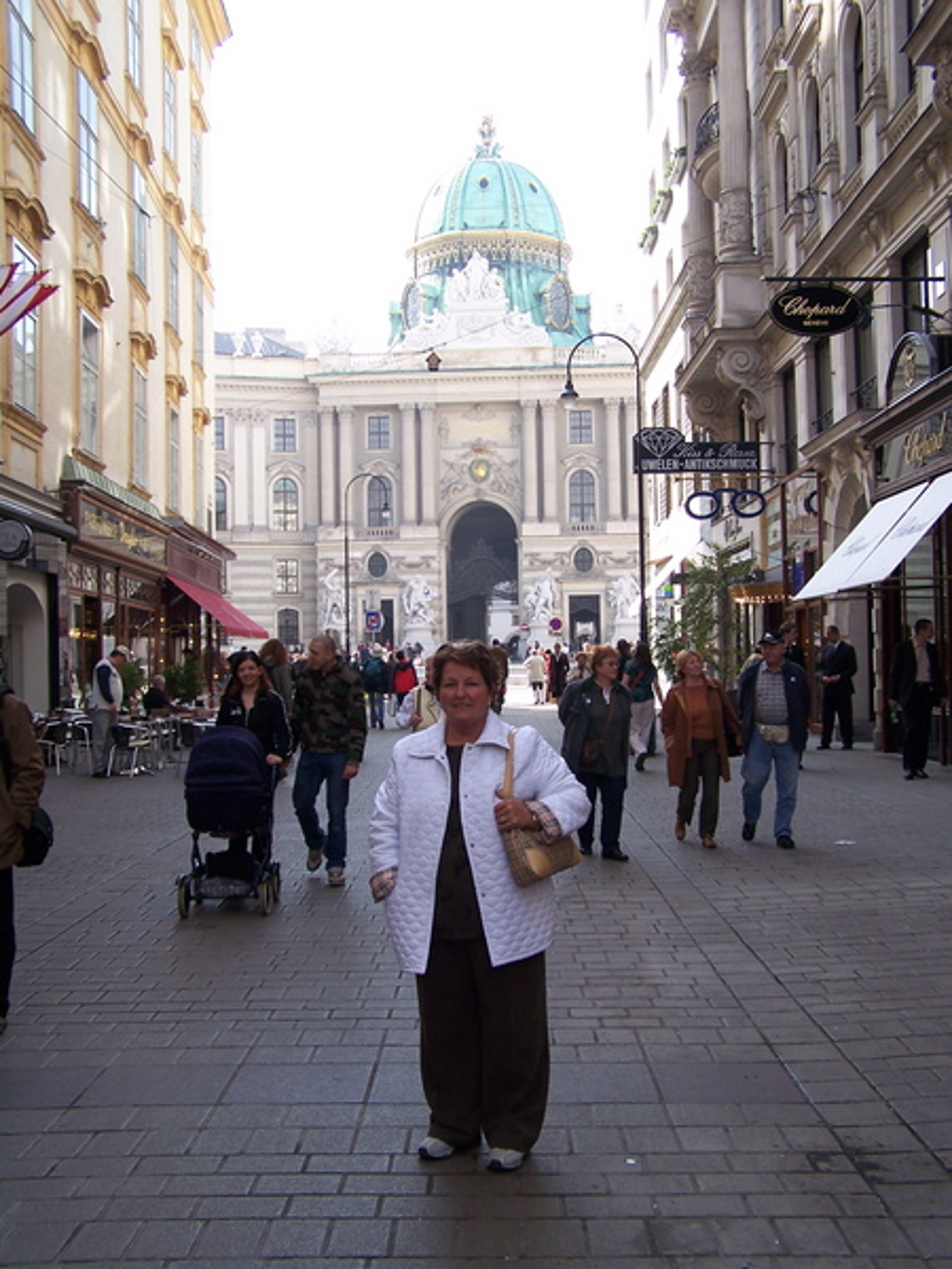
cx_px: 476
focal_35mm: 38
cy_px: 634
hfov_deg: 37.7
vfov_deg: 49.0
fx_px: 1393
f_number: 2.8
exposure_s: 1/200
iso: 80
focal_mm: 6.3
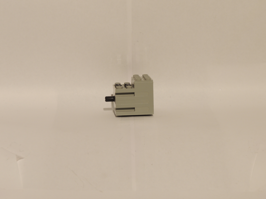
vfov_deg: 11.0
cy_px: 100
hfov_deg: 14.6
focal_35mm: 135
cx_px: 133
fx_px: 1037
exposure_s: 1/2.5
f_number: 6.8
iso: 100
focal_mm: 24
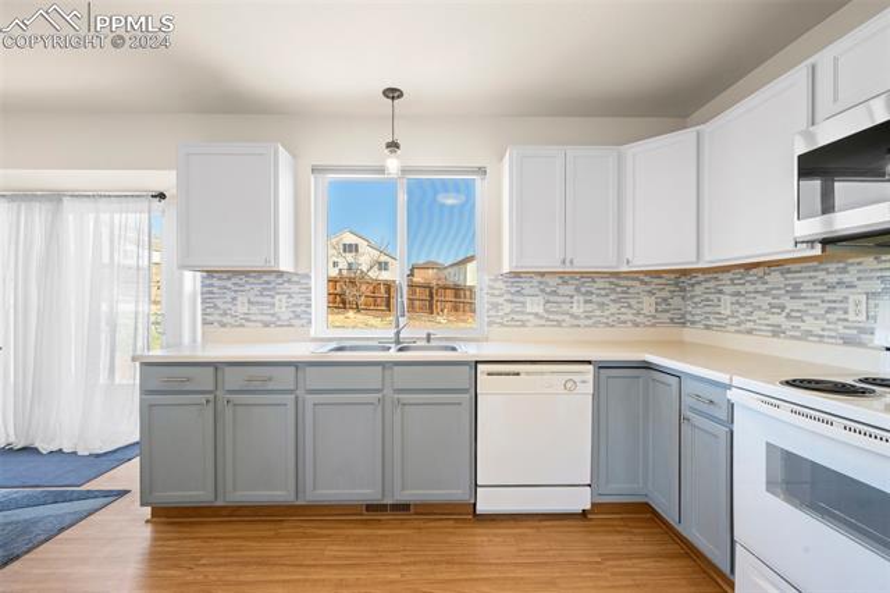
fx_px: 371
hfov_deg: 100.4
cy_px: 296
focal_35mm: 15
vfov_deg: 77.3
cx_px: 445
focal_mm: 15
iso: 4000
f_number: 10
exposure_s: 1/30
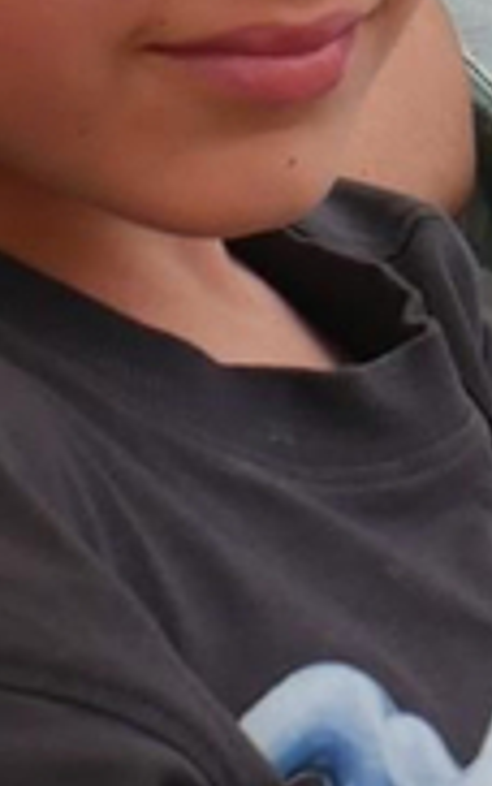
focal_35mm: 261
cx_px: 1407
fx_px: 5591
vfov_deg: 7.9
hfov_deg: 4.8
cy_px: -356
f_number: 6.3
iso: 200
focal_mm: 14
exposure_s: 1/320
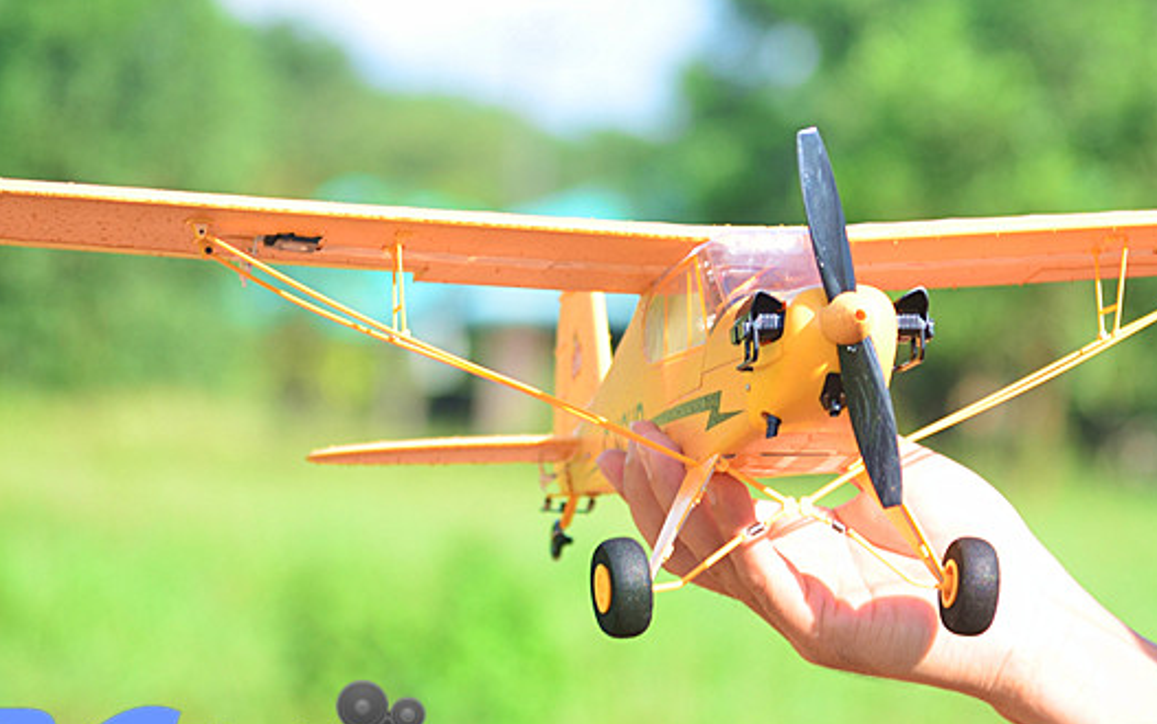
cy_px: 365
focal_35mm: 236
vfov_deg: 5.6
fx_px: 7446
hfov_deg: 8.9
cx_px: 714
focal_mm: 102
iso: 100
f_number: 5.6
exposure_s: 1/160
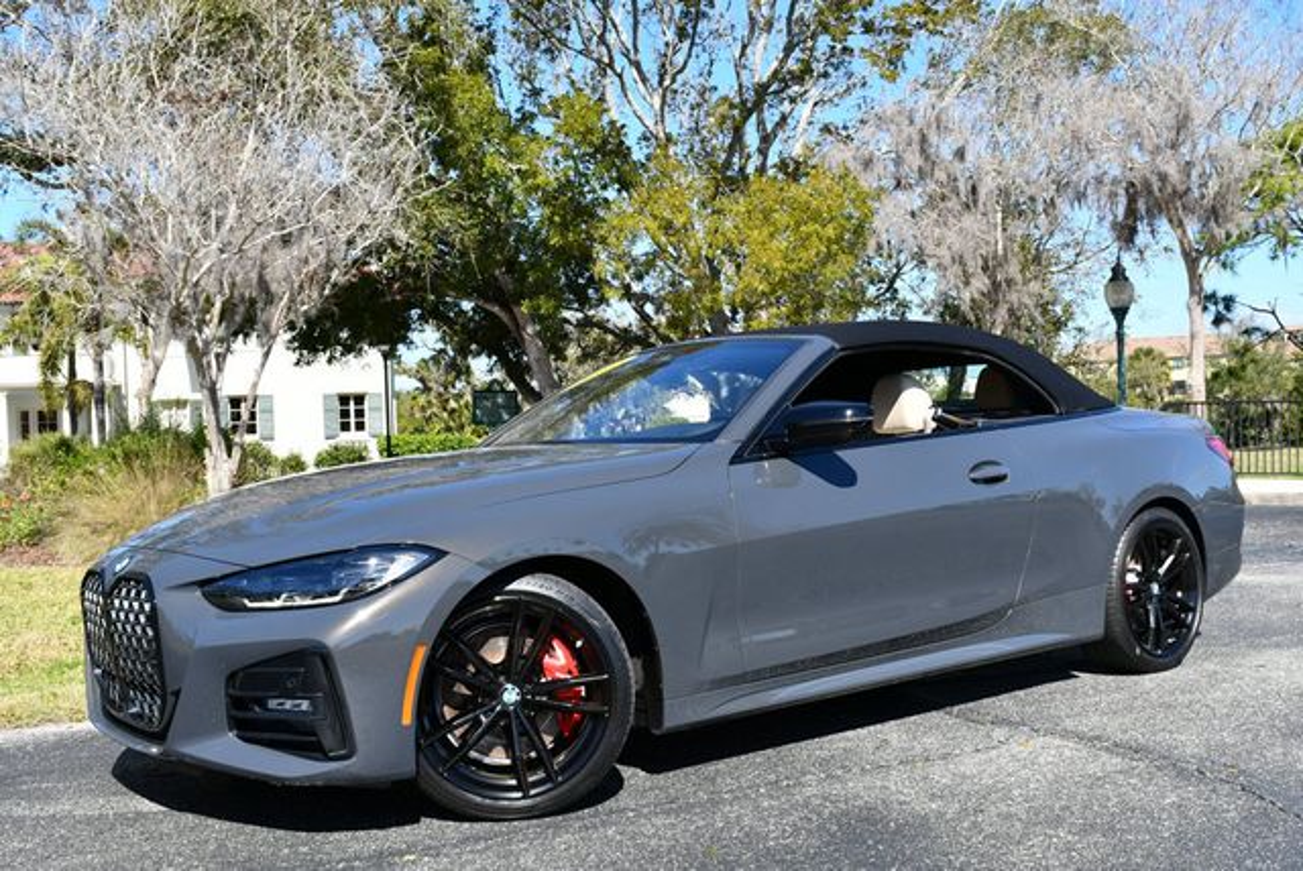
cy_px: 436
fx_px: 1304
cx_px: 652
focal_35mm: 36
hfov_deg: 53.1
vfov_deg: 36.9
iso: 125
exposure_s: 1/250
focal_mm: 18
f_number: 8
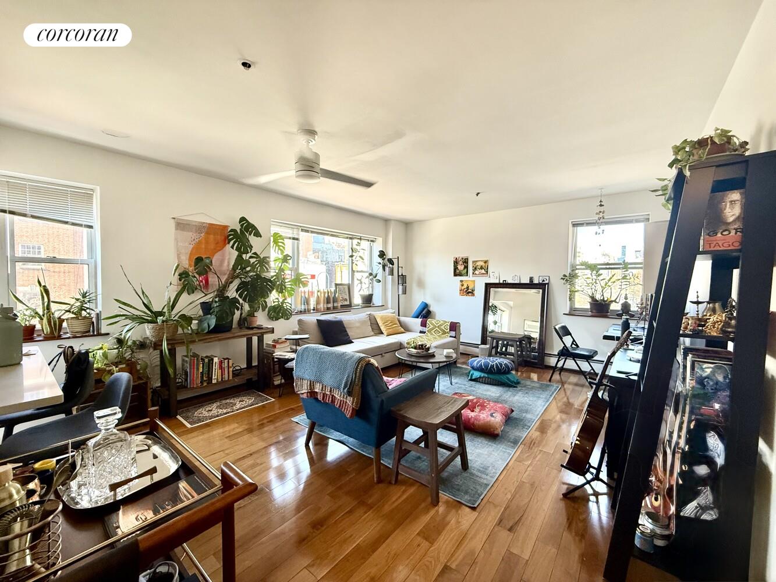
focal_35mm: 14
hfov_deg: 102.1
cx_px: 388
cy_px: 291
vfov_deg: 85.7
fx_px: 314
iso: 320
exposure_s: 1/99
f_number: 2.2
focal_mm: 2.22
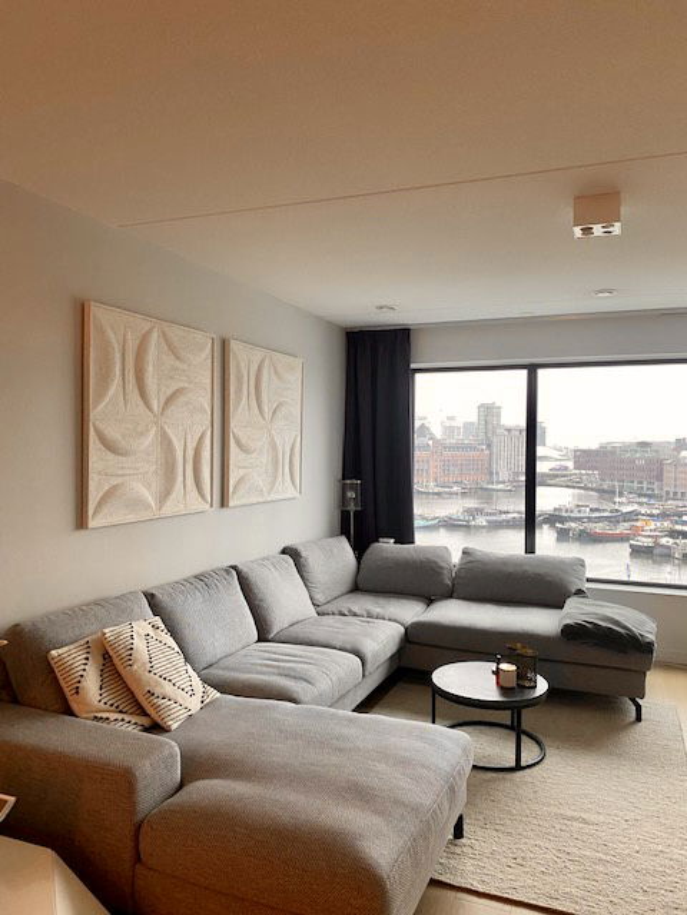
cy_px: 458
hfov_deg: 53.1
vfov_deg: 67.3
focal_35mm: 26
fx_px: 688
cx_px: 344
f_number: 1.8
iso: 160
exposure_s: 1/50
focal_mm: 4.25
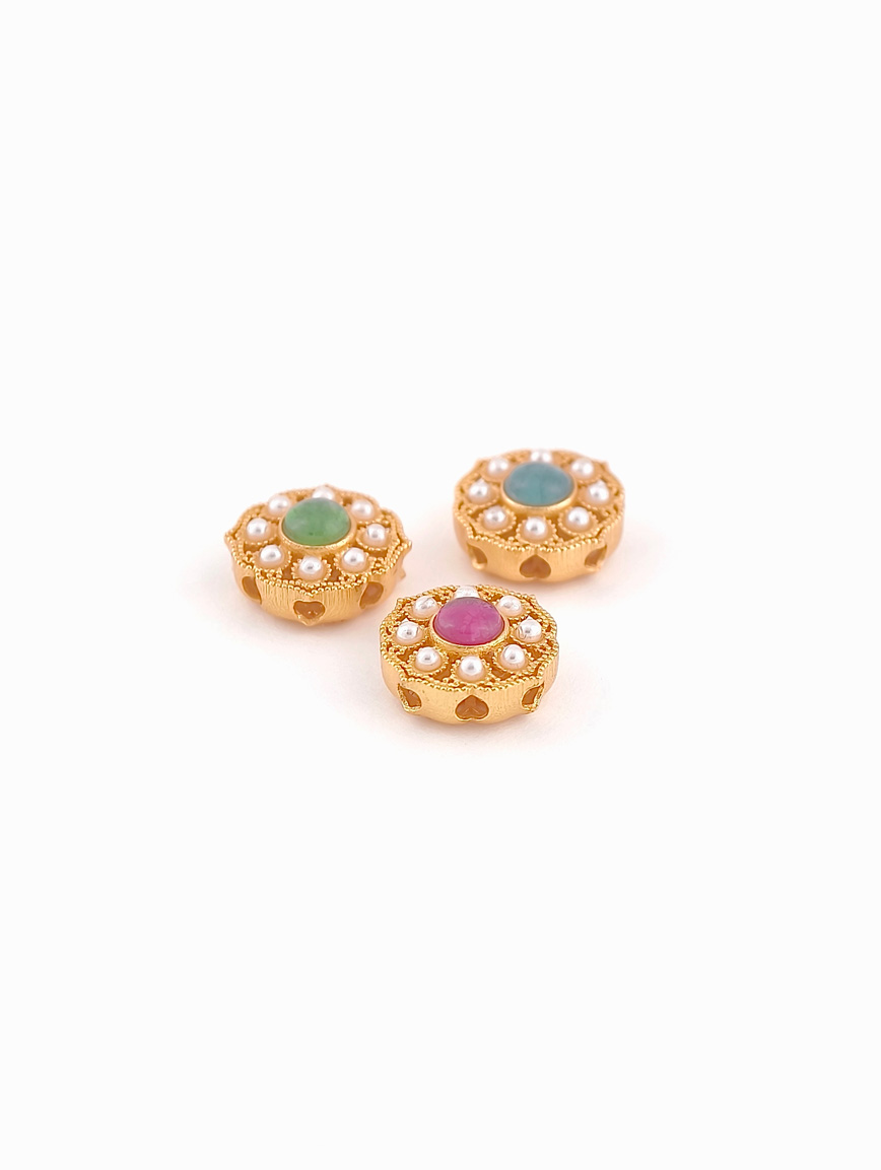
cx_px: 440
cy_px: 585
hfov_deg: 10.3
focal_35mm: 145
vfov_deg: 13.6
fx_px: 4909
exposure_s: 1/161
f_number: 2.67
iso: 125
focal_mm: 22.48
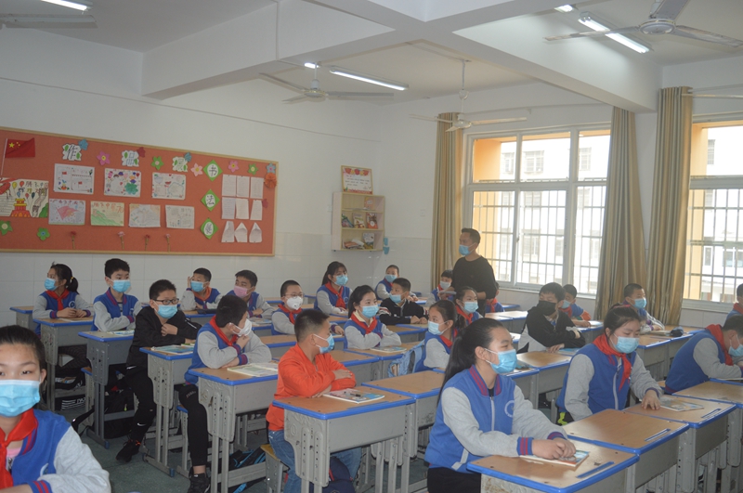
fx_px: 680
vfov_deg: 39.9
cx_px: 372
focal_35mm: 33
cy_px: 246
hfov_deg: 57.3
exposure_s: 1/125
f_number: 4
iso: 400
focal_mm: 22
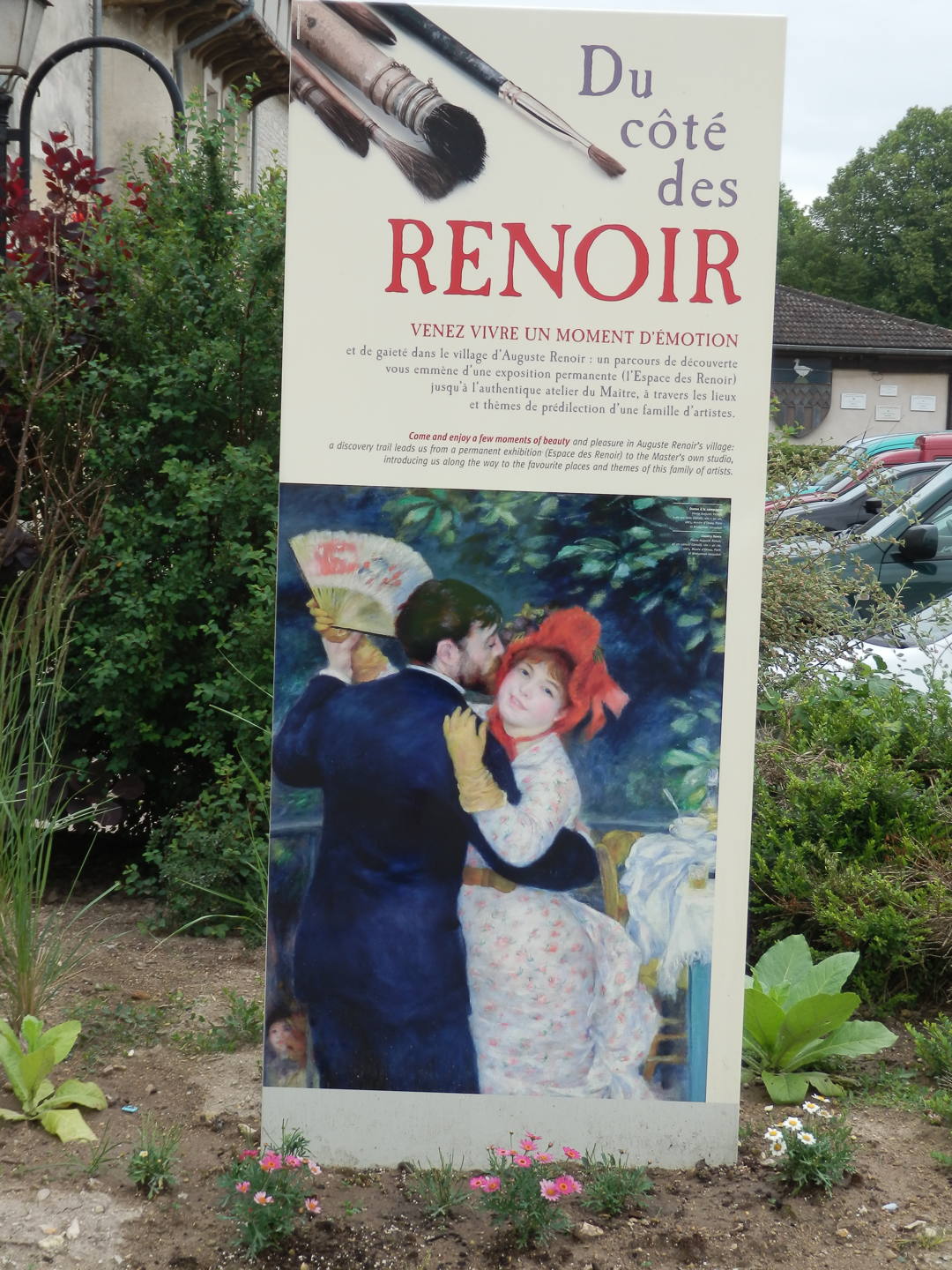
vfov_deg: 32.2
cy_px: 635
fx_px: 2200
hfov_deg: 24.4
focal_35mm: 60
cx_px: 476
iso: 80
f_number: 4.2
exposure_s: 1/100
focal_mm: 10.8
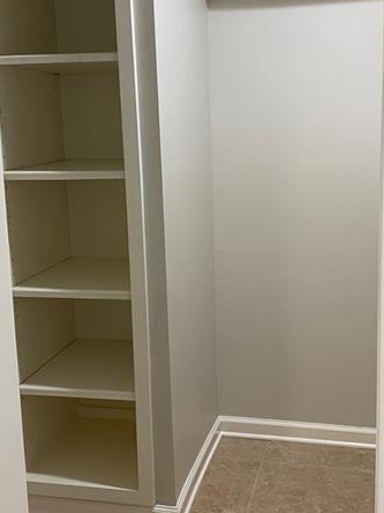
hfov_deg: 32.1
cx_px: 233
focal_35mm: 45
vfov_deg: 42.0
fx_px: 666
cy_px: 218
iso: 80
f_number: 1.8
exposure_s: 1/60
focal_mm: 4.25
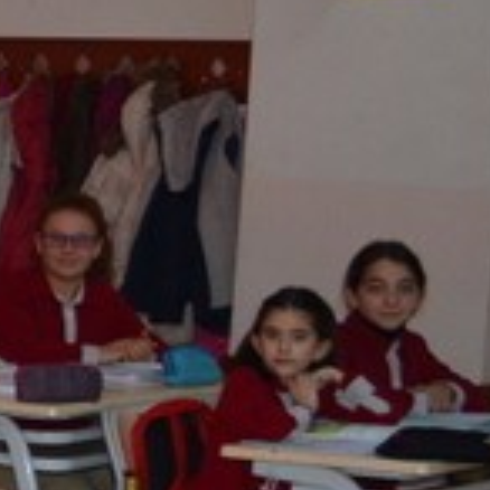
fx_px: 2018
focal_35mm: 126
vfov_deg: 13.8
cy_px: 319
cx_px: -832
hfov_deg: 10.8
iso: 400
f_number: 4
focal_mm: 18
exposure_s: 1/125
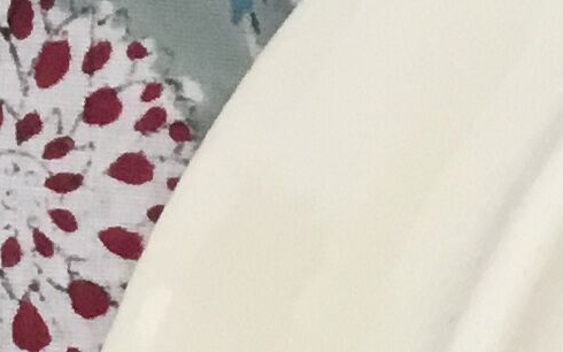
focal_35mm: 219
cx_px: 1433
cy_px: 747
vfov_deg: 5.8
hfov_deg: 8.6
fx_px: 3359
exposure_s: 1/33
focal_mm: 3.3
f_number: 2.4
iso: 80
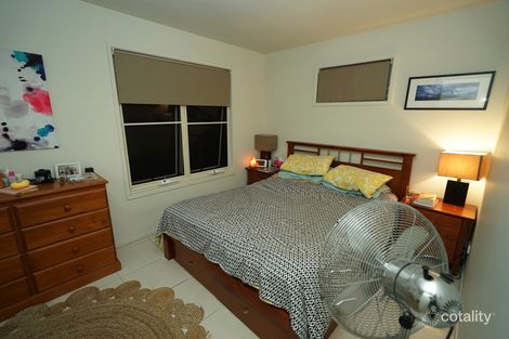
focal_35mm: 16
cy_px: 170
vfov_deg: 73.7
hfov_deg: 96.8
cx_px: 254
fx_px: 226
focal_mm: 16
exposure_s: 1/60
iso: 800
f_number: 4
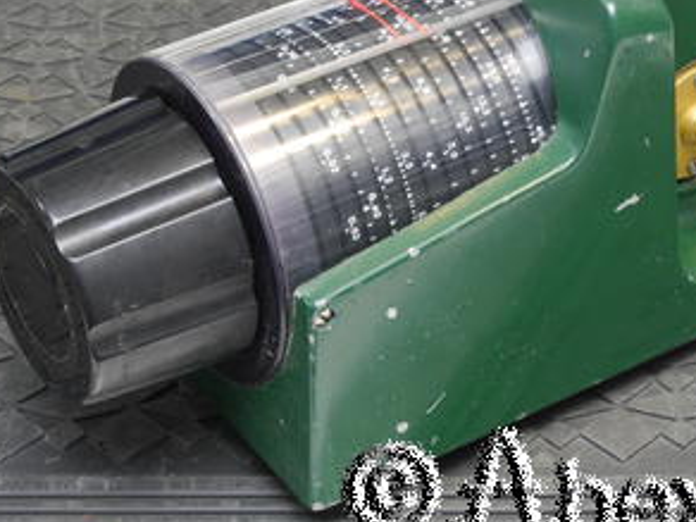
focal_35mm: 126
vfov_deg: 11.8
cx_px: 446
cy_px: 205
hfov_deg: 15.6
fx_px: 2533
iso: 400
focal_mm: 46
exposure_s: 1/3.2
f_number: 11
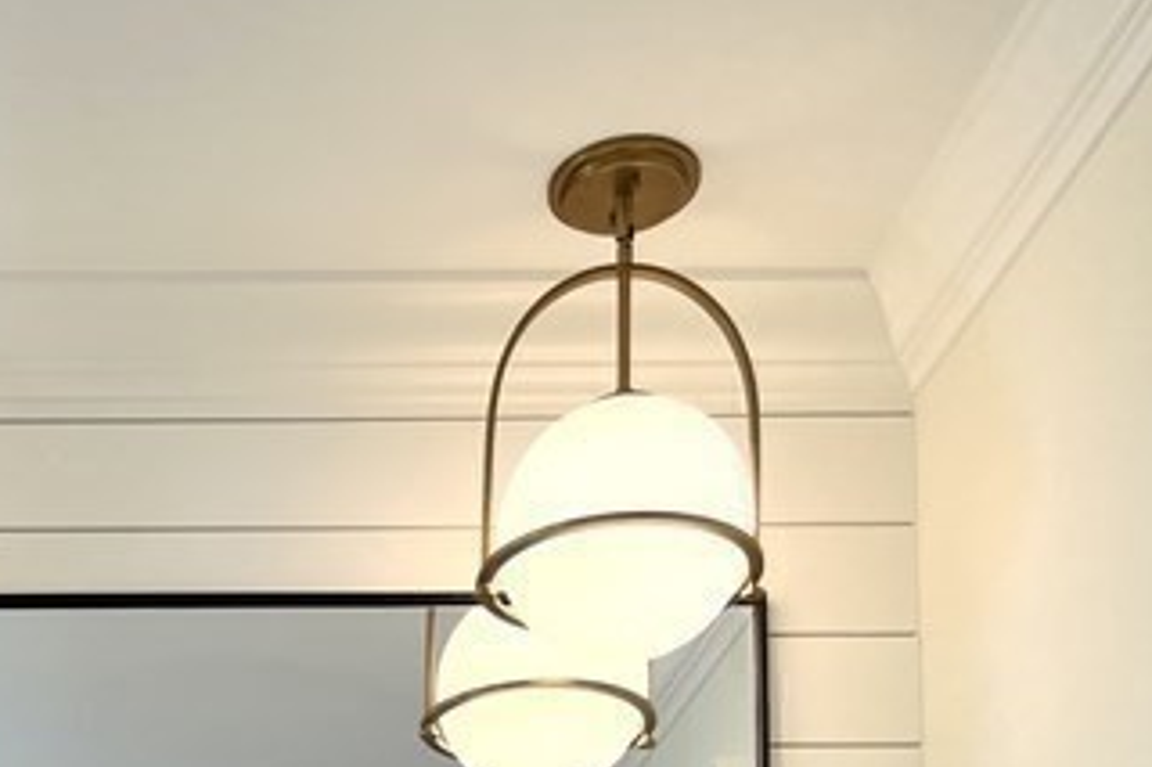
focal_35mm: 65
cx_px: 126
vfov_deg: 17.2
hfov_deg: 29.7
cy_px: 1365
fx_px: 2079
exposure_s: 1/120
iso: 40
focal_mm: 5.1
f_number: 1.6
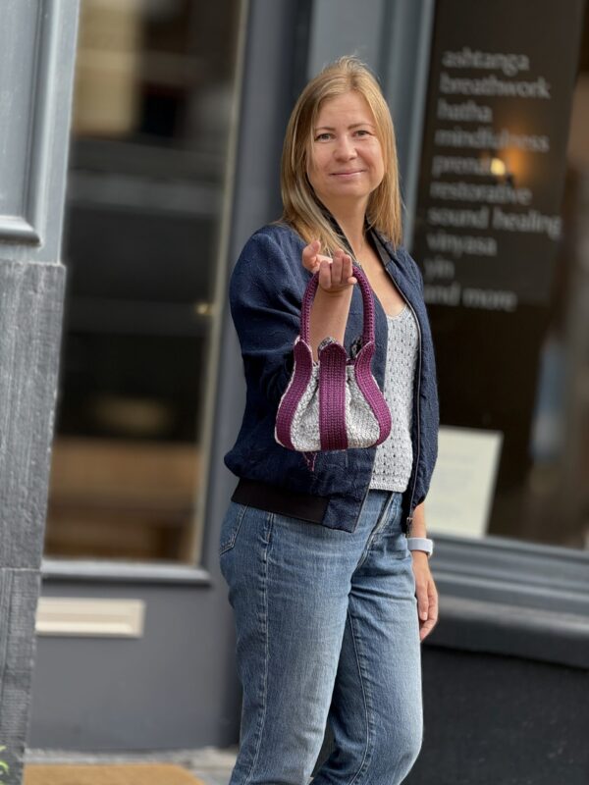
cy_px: 392
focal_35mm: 120
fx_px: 2722
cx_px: 294
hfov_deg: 12.3
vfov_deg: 16.4
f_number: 2.8
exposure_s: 1/188
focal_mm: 15.66
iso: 50
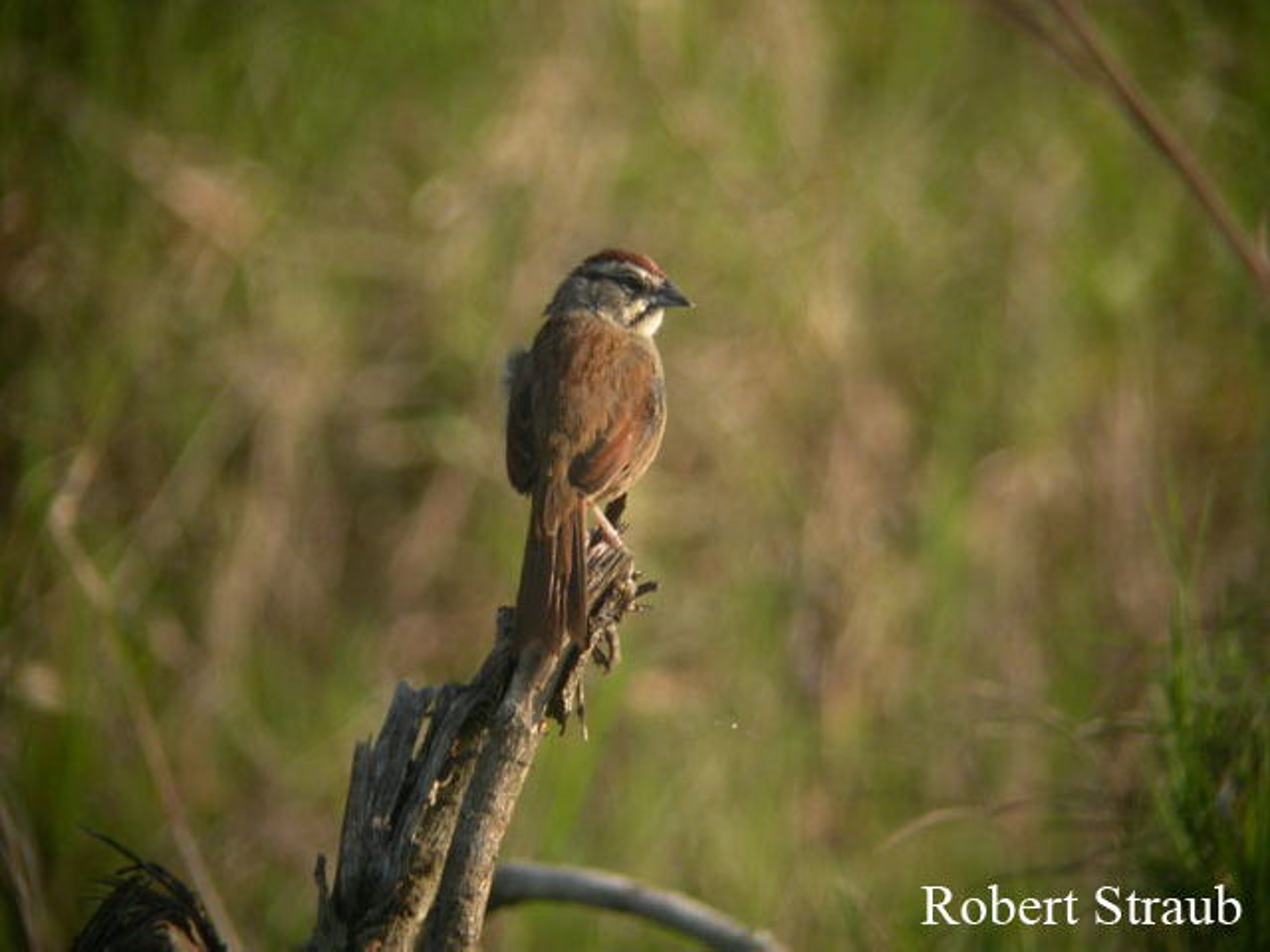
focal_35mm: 99
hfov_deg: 19.8
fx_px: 3632
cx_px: 635
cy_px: 476
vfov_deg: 14.9
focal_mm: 20.6
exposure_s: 1/125
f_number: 3.9
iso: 100
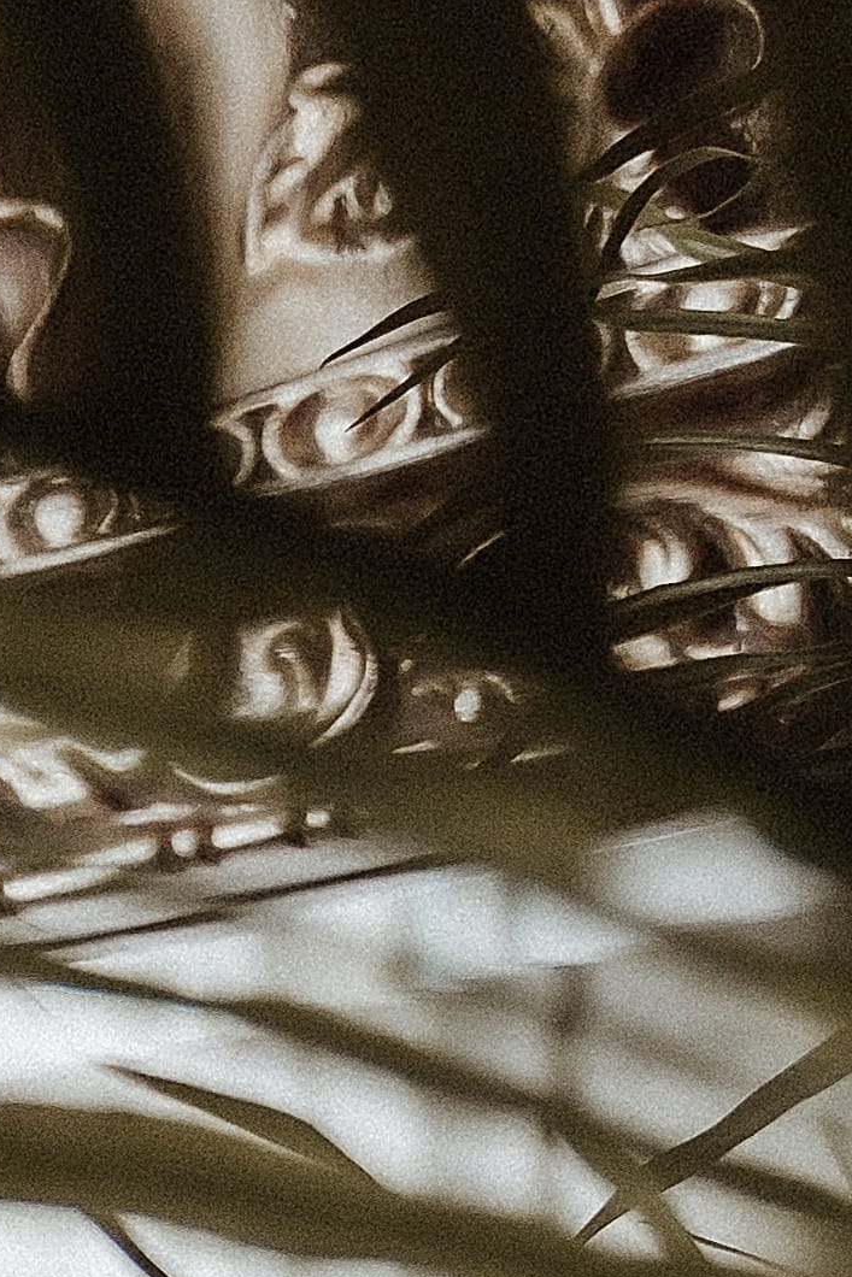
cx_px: -1679
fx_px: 6387
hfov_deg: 6.9
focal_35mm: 180
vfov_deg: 10.6
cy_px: 2456
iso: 500
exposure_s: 1/250
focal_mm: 24
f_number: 2.8
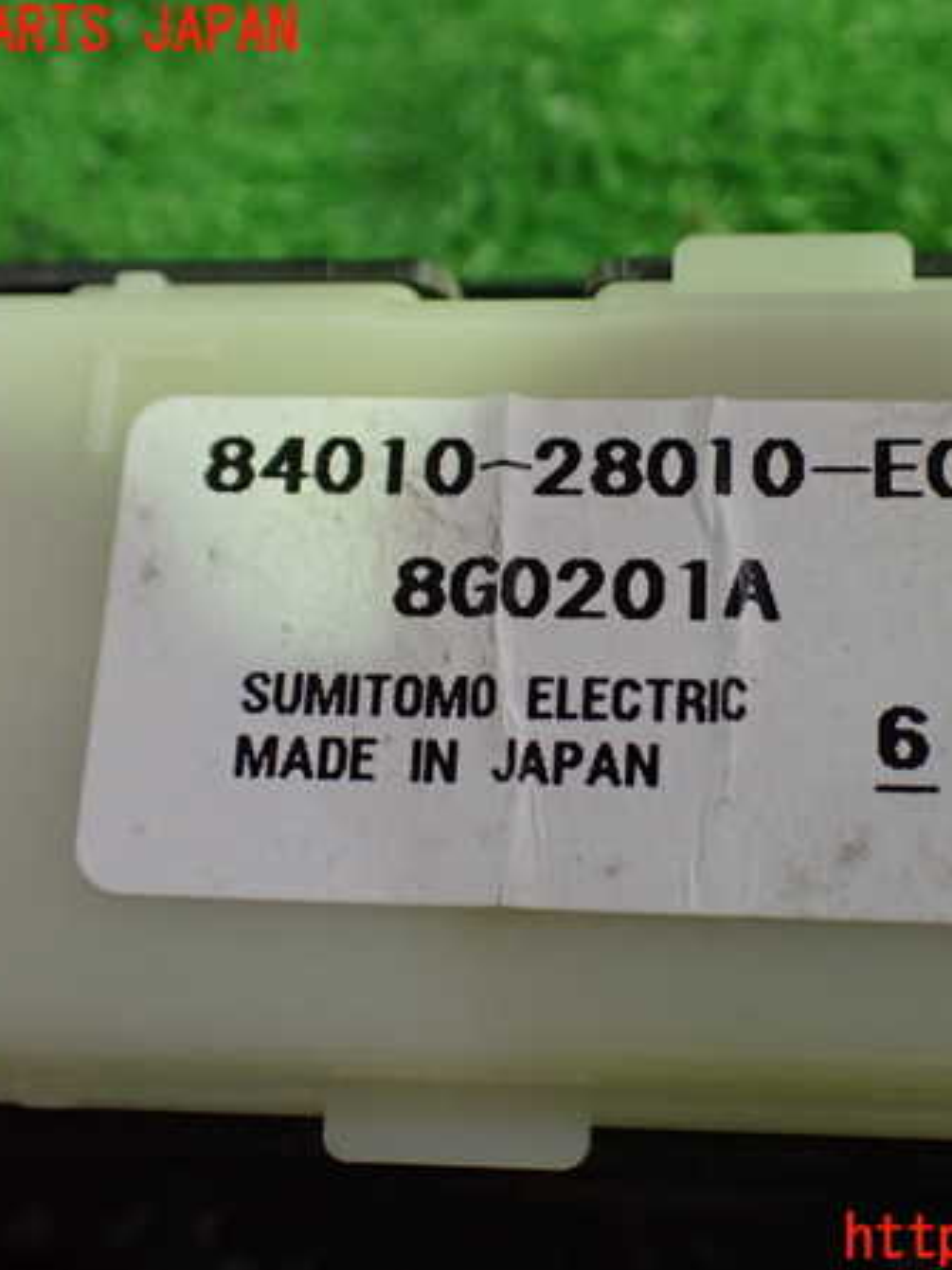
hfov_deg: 33.3
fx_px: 1578
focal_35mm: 43
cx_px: 634
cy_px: 636
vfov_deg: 43.9
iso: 800
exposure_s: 1/100
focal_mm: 5.79
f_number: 2.4
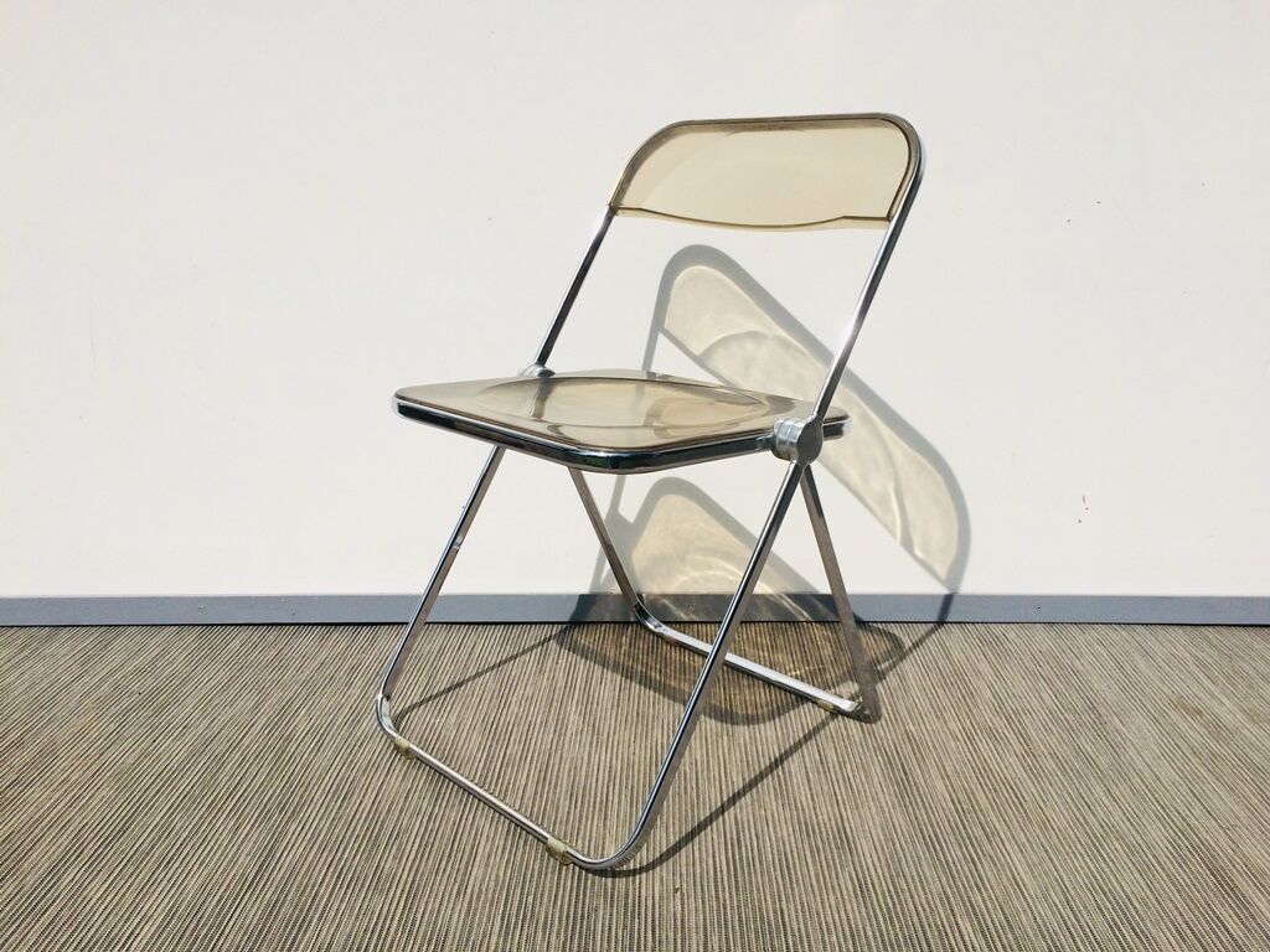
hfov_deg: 61.7
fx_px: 1064
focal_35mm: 29
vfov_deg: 48.2
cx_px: 635
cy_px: 476
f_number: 2.2
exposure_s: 1/5882
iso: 32
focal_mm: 4.15
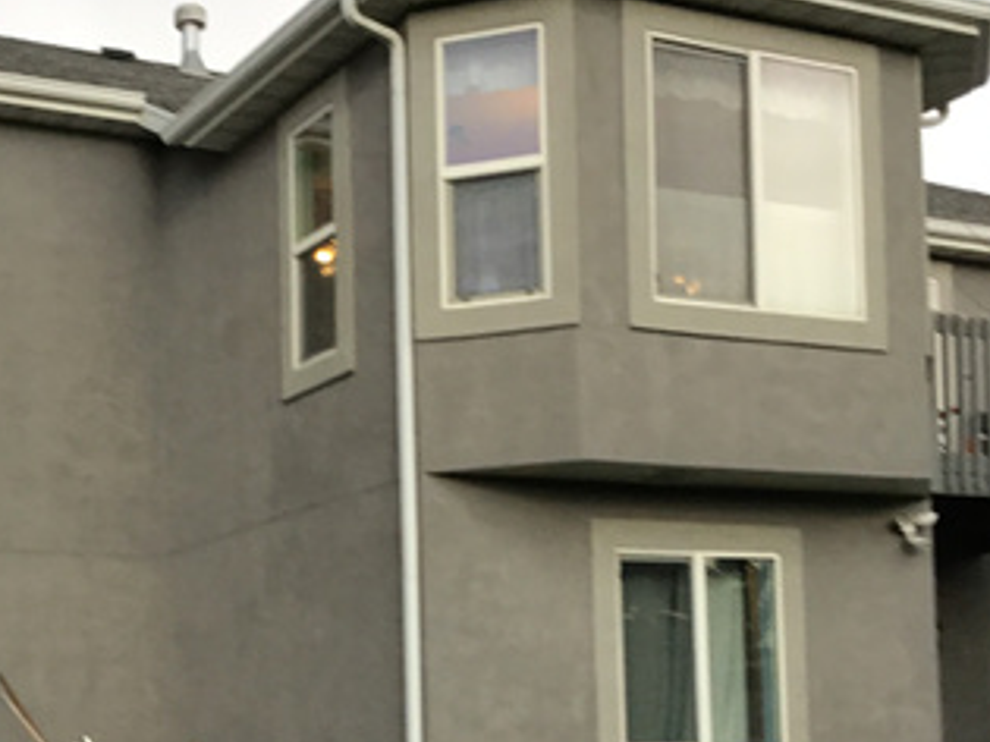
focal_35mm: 63
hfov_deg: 30.4
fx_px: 1801
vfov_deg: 22.8
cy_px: 629
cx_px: 308
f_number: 2.4
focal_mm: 3.3
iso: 32
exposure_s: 1/40
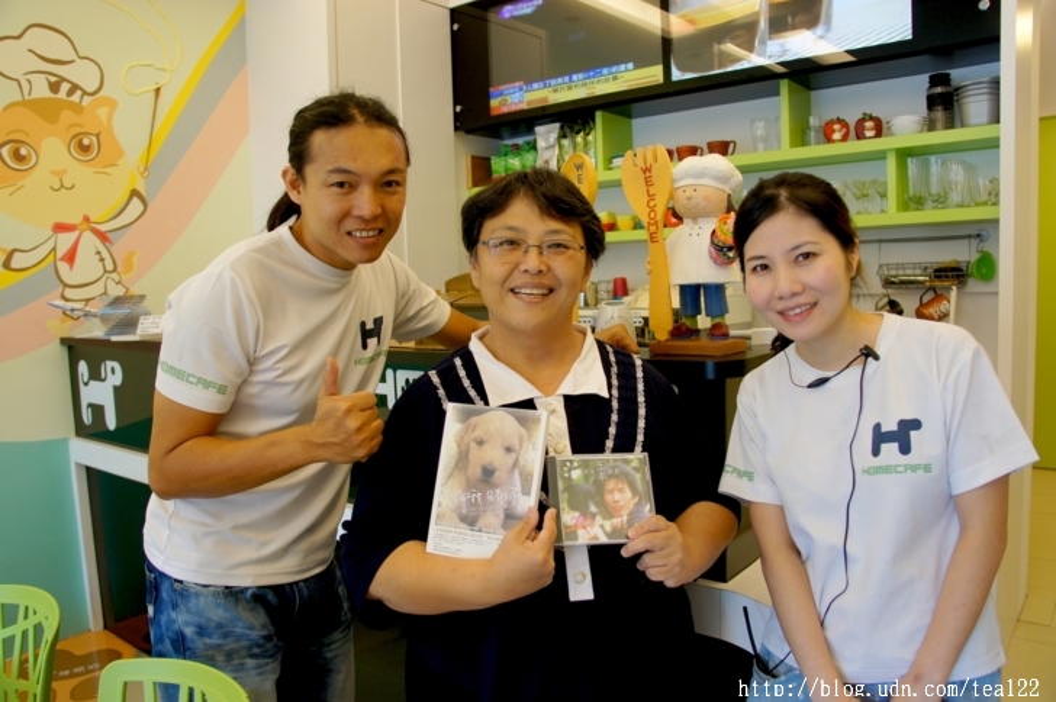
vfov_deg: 47.8
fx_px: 791
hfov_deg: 67.4
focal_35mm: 27
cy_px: 351
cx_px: 528
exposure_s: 1/30
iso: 250
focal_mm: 18
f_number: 3.5
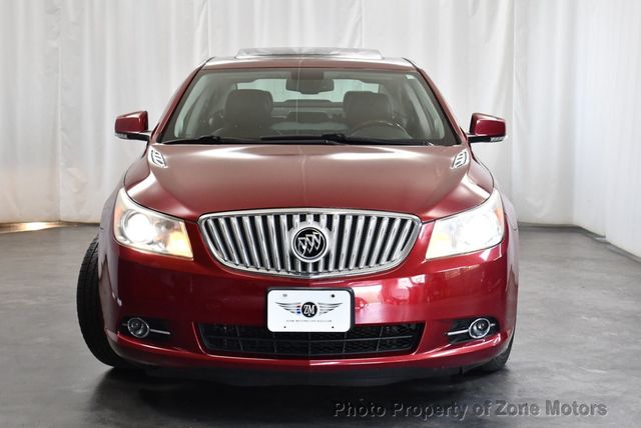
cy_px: 214
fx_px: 1105
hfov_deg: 32.4
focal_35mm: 62
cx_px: 320
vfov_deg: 22.0
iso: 1000
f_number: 4.2
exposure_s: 1/125
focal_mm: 31
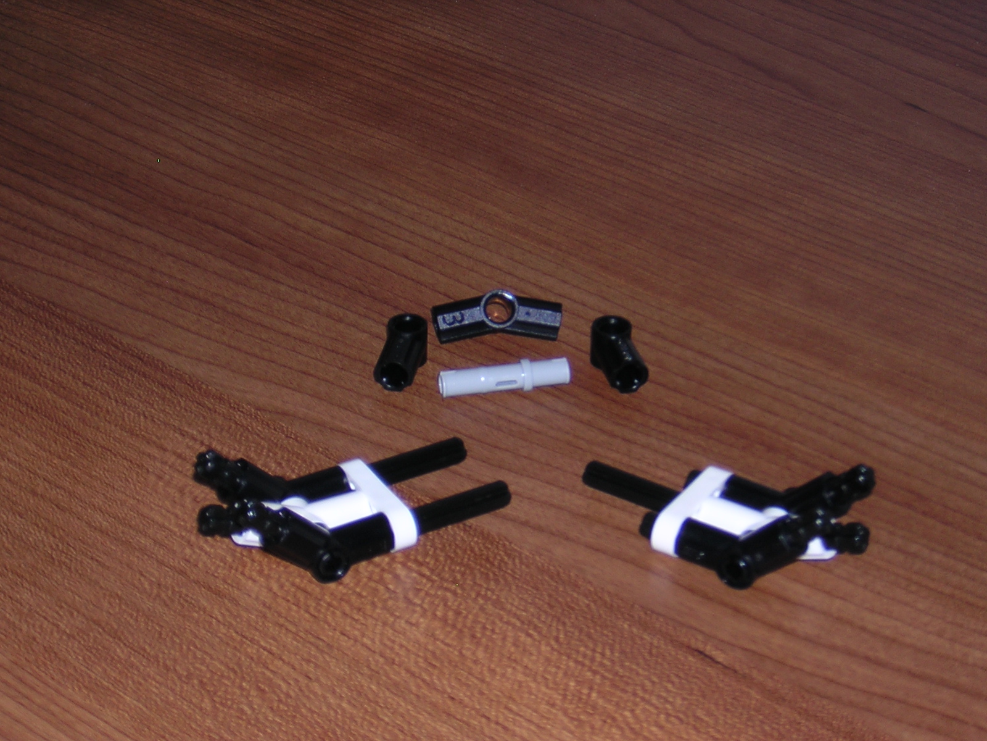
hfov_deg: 18.2
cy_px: 370
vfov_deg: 13.7
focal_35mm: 108
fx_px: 3079
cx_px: 494
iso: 100
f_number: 4.7
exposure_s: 1/60.1
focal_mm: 14.1
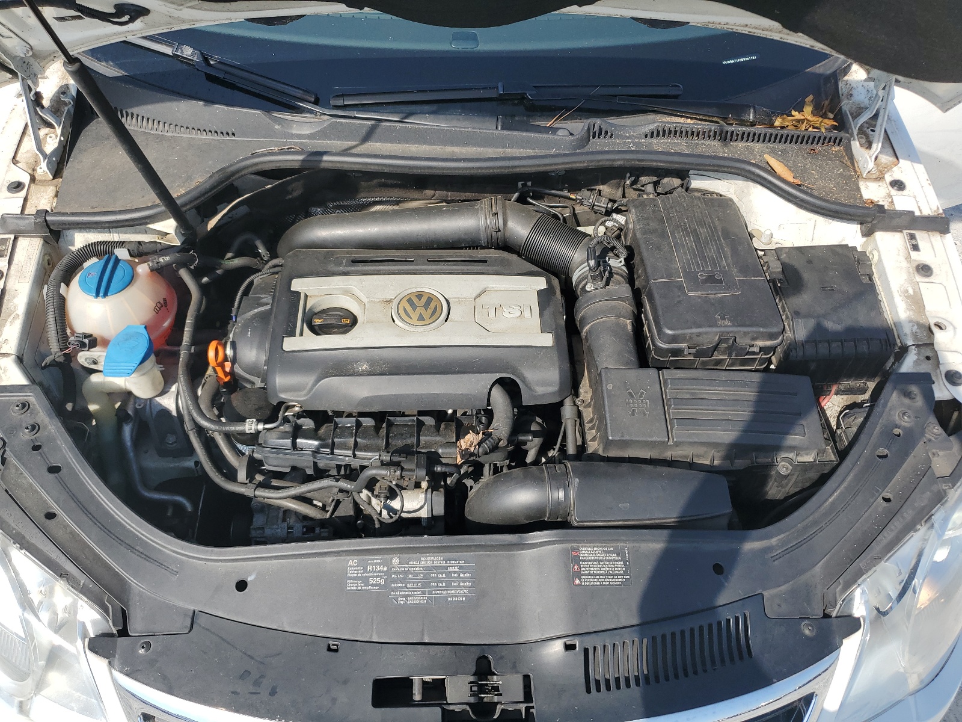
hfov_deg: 67.3
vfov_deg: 53.1
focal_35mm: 26
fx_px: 723
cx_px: 481
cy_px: 361
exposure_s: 1/2000
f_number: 1.5
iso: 50
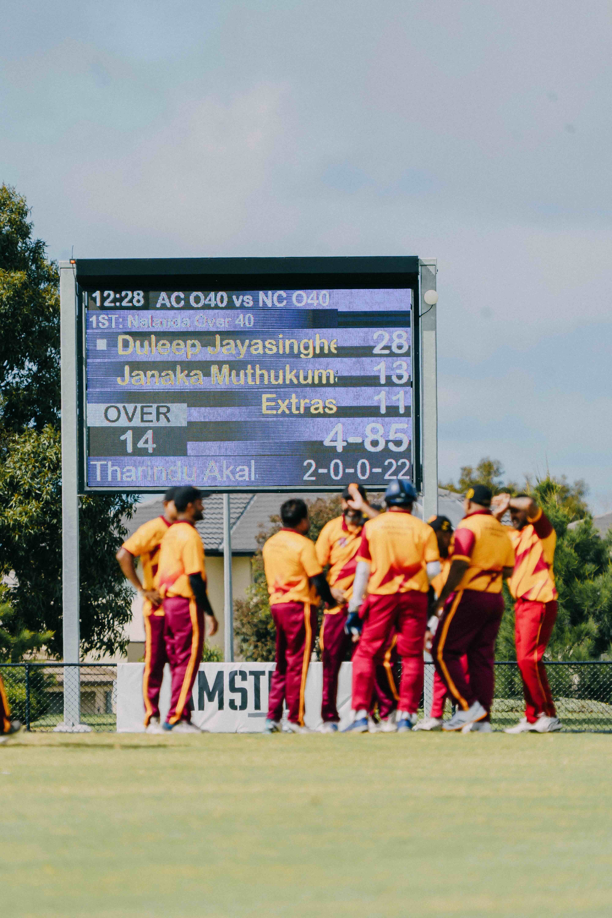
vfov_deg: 4.6
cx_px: 306
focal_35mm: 452
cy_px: 459
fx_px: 11525
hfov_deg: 3.0
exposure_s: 1/1000
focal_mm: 452
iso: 250
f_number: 6.3
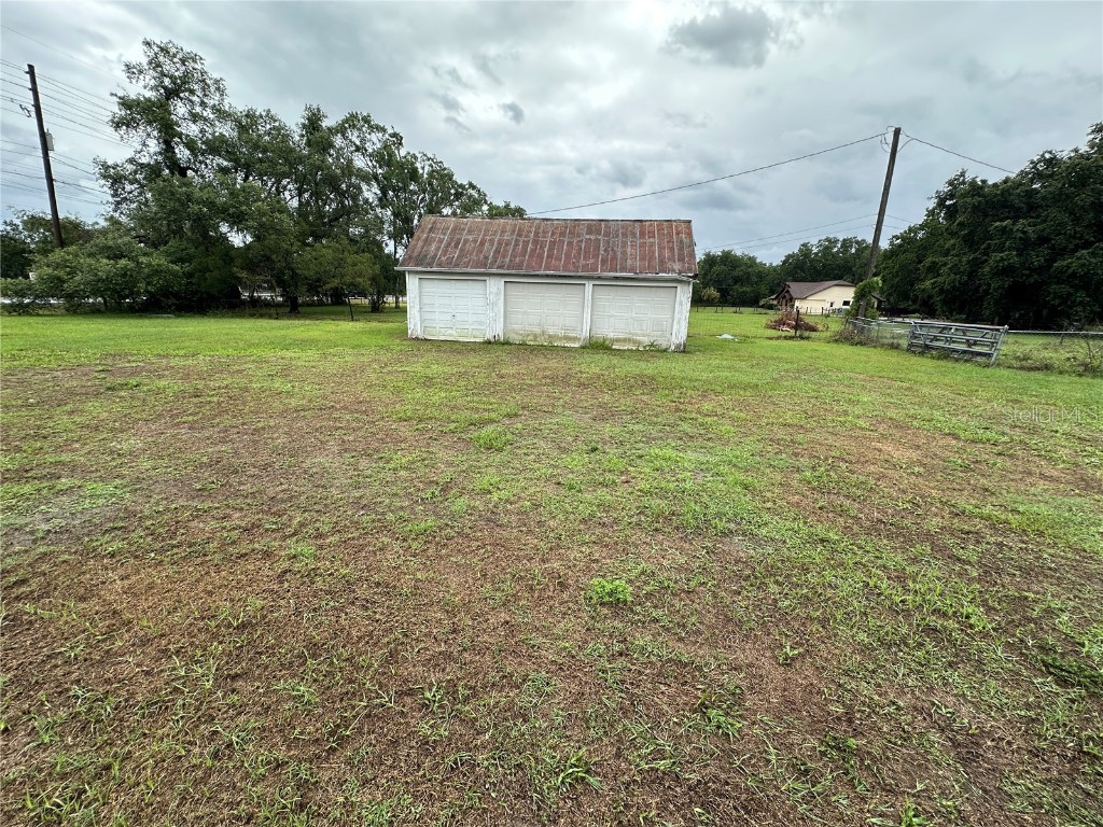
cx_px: 552
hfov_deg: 102.1
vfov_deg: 85.7
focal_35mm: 14
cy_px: 414
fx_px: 446
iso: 40
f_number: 2.2
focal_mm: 2.22
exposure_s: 1/373
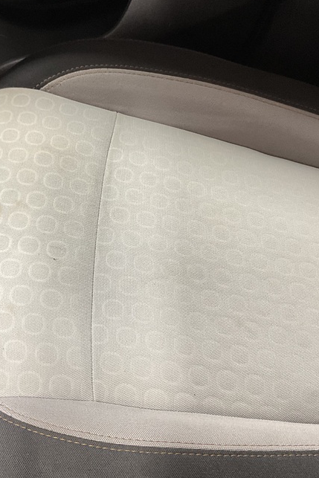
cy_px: 236
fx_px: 598
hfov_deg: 29.7
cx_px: 108
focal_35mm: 45
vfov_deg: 43.6
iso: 64
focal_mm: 3
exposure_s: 1/60
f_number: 1.8
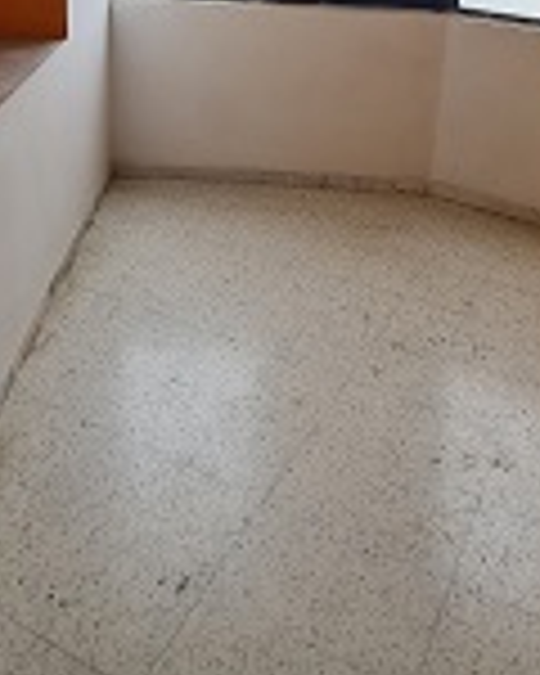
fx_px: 679
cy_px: -76
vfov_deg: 41.5
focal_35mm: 34
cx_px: 351
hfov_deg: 42.9
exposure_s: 1/126
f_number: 2.2
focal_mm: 2.2
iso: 50
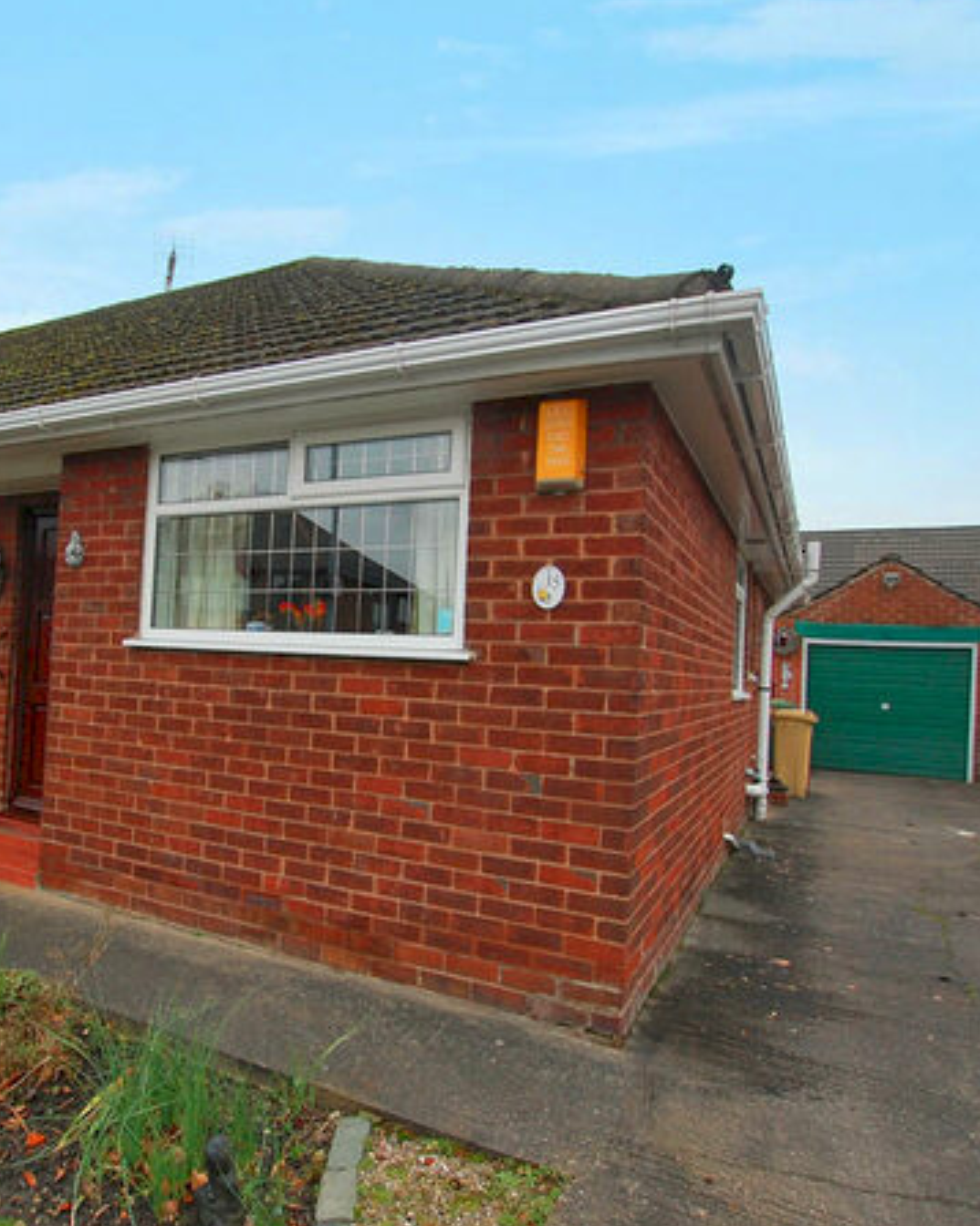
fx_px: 798
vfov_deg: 75.1
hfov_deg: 61.5
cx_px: 323
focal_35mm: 22
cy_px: 629
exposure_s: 1/125
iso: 400
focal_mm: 10
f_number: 5.6
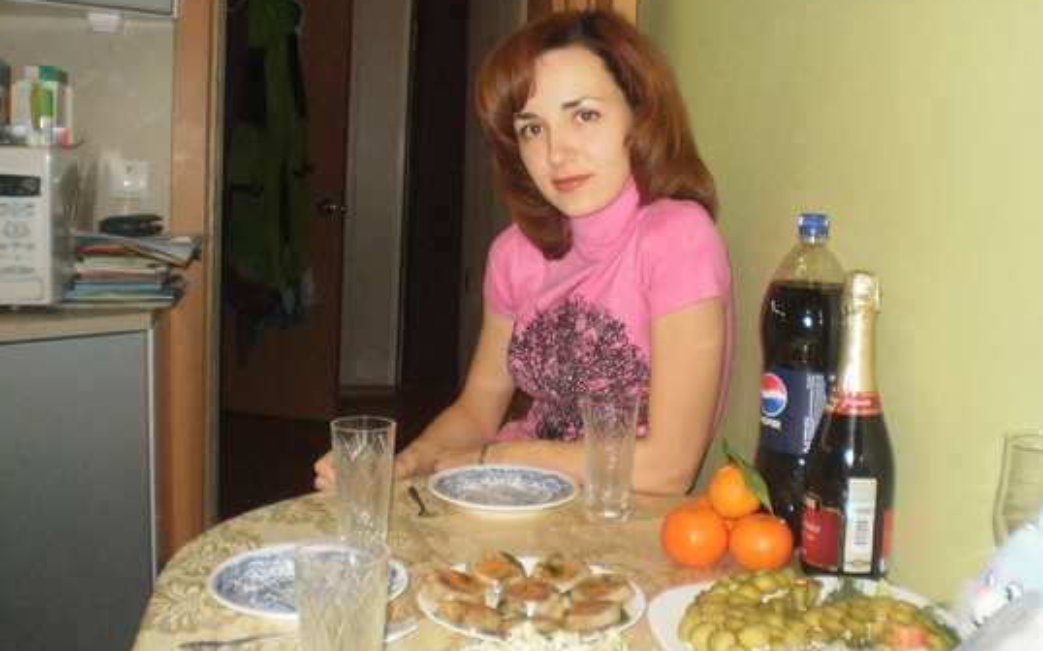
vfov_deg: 32.7
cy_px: 280
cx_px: 518
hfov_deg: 50.4
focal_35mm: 39
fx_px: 1108
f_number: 3.1
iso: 400
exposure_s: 1/250
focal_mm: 6.3
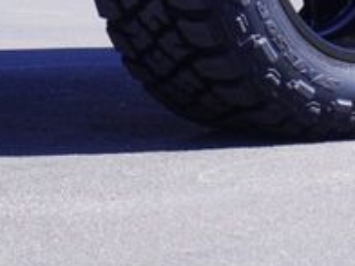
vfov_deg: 7.5
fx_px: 1933
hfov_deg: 10.4
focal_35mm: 189
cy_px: -309
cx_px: 335
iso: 100
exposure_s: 1/125
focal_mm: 25
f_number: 8
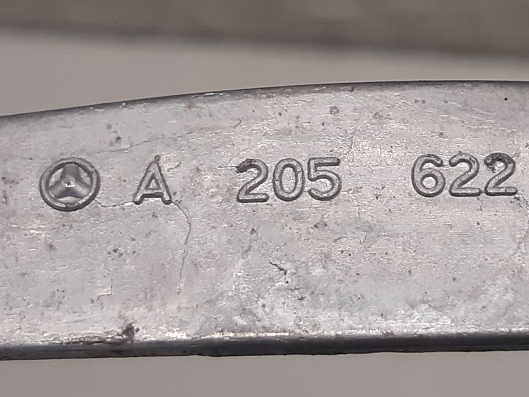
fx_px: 841
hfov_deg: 34.3
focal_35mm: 55
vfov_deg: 26.4
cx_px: 391
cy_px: 129
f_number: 1.7
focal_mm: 3.93
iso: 100
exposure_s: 1/50
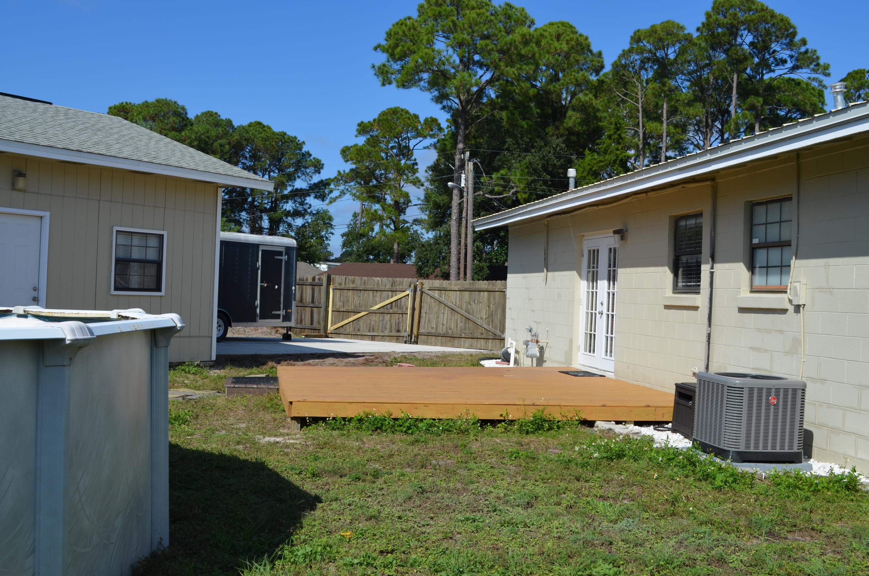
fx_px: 939
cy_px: 288
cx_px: 434
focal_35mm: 39
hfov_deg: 49.6
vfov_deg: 34.1
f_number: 9
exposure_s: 1/320
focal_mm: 26
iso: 100
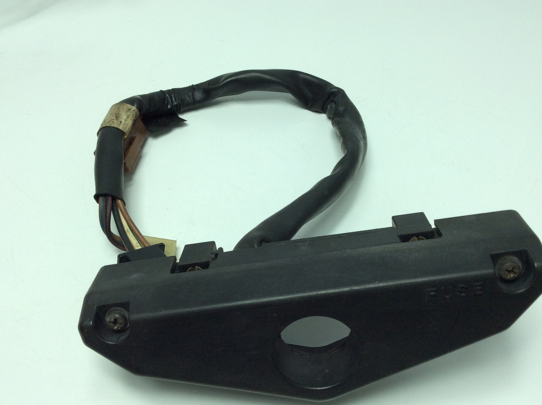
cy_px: 218
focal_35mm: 35
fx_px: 547
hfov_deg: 52.7
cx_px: 280
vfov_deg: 40.6
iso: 32
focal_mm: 3.3
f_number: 2.4
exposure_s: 1/408
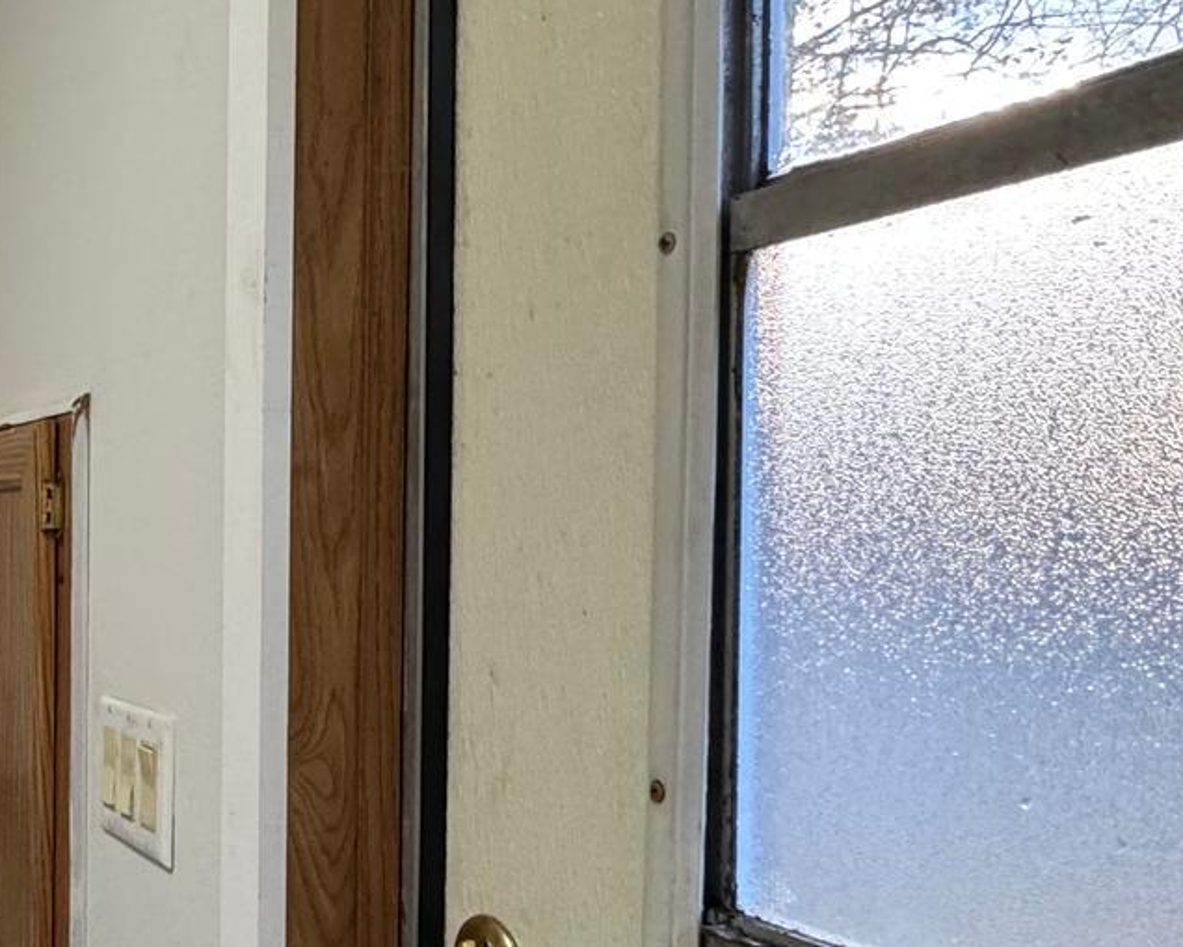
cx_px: -459
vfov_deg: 34.0
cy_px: 592
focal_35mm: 44
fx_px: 1541
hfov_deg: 30.2
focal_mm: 2.22
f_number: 2.2
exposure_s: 1/120
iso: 250
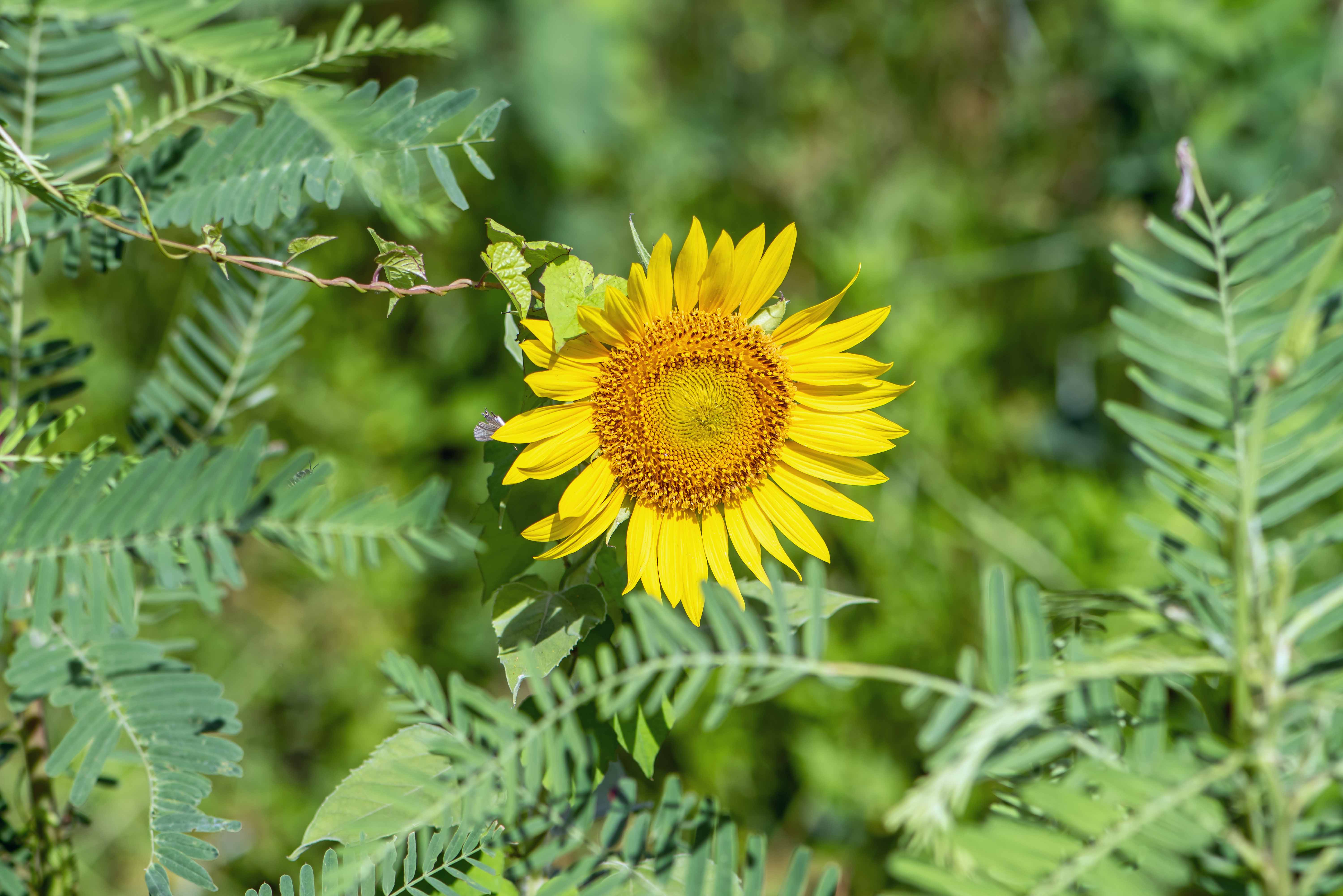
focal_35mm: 158
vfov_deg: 8.7
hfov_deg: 13.0
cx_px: 672
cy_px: 448
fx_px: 5875
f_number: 6.3
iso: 100
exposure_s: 1/800
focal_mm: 105
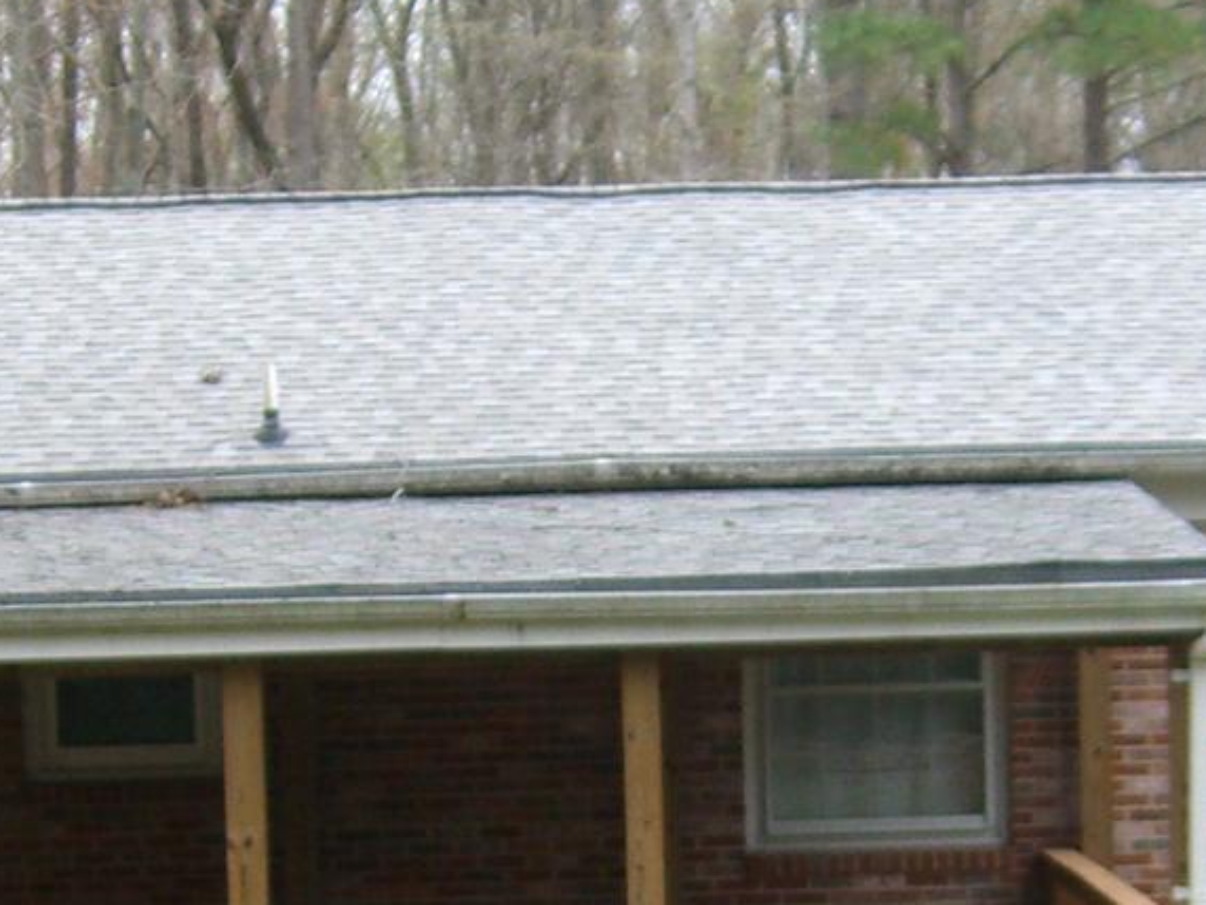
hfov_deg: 14.5
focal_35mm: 136
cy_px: 989
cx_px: 730
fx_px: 4738
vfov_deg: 10.8
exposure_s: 1/125
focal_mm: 7.9
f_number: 2.8
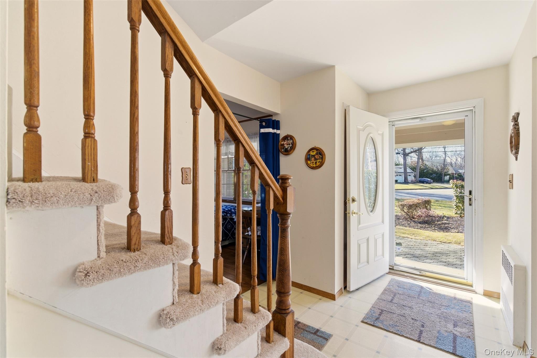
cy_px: 179
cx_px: 268
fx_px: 239
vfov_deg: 73.7
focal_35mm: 16
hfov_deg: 96.7
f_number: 9
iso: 250
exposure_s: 1/60
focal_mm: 16
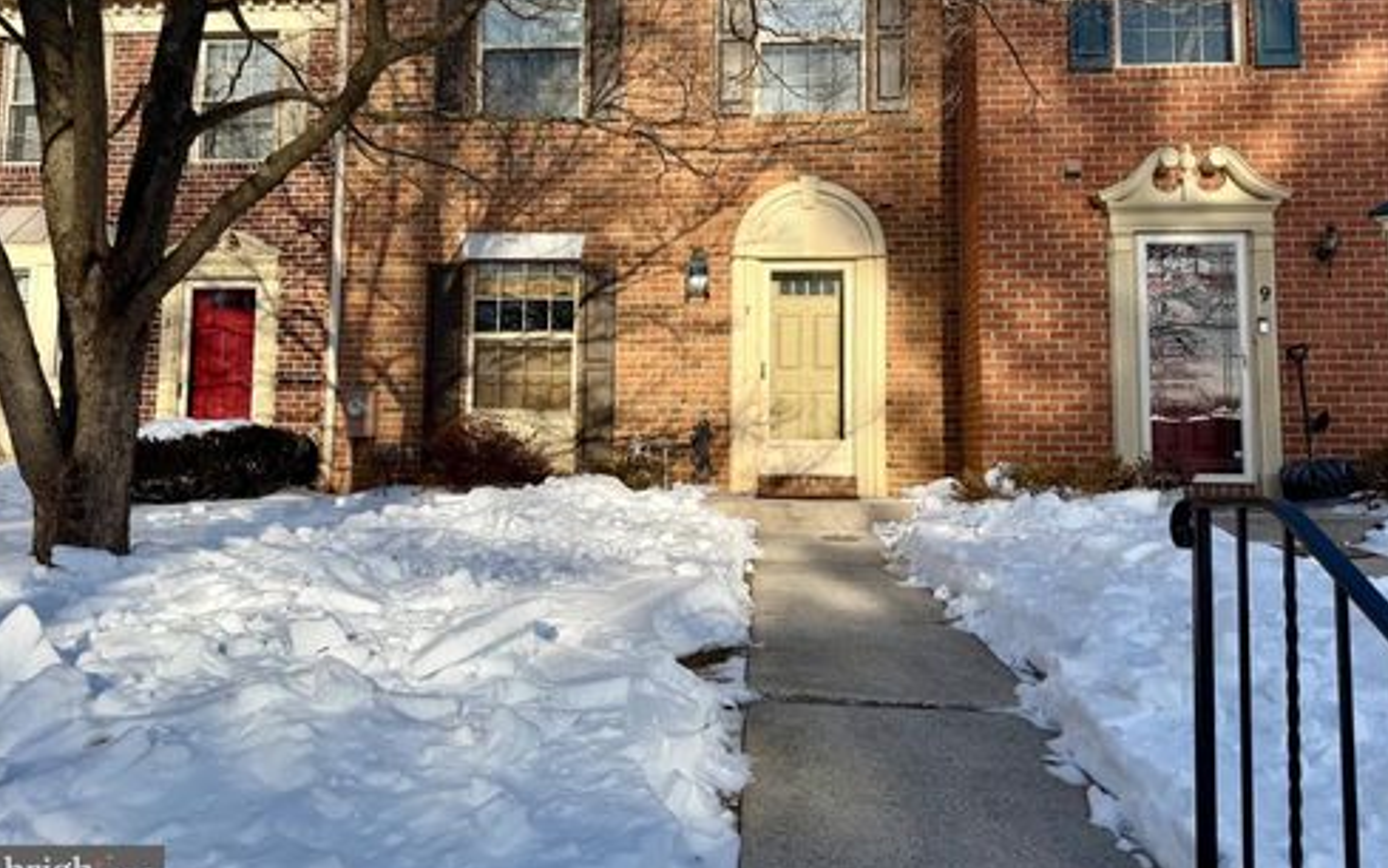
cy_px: 370
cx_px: 701
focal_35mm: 26
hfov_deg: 70.4
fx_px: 984
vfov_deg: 47.5
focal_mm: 6.76
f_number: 1.78
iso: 80
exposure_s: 1/4975
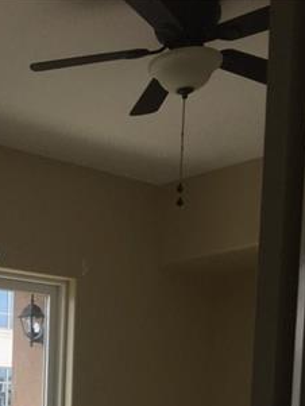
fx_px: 869
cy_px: 513
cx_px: -58
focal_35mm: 74
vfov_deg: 23.6
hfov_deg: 18.9
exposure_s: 1/353
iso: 32
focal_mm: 4.15
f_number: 2.2
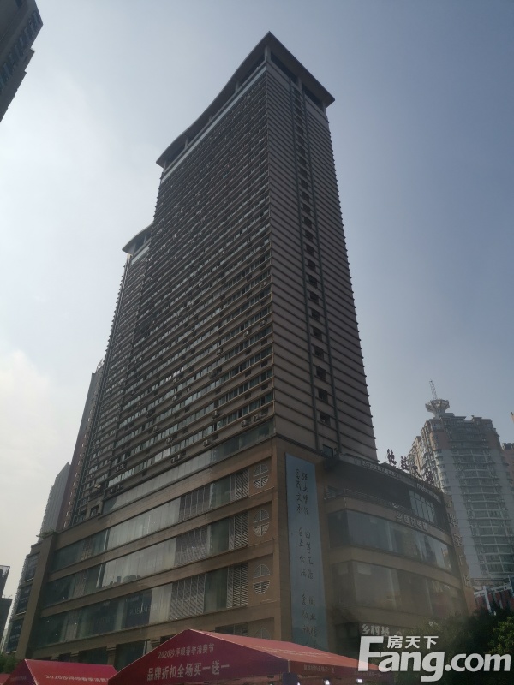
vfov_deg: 67.3
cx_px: 257
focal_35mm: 26
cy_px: 342
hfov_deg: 53.1
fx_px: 515
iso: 50
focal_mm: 4.75
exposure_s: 1/5076
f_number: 1.8
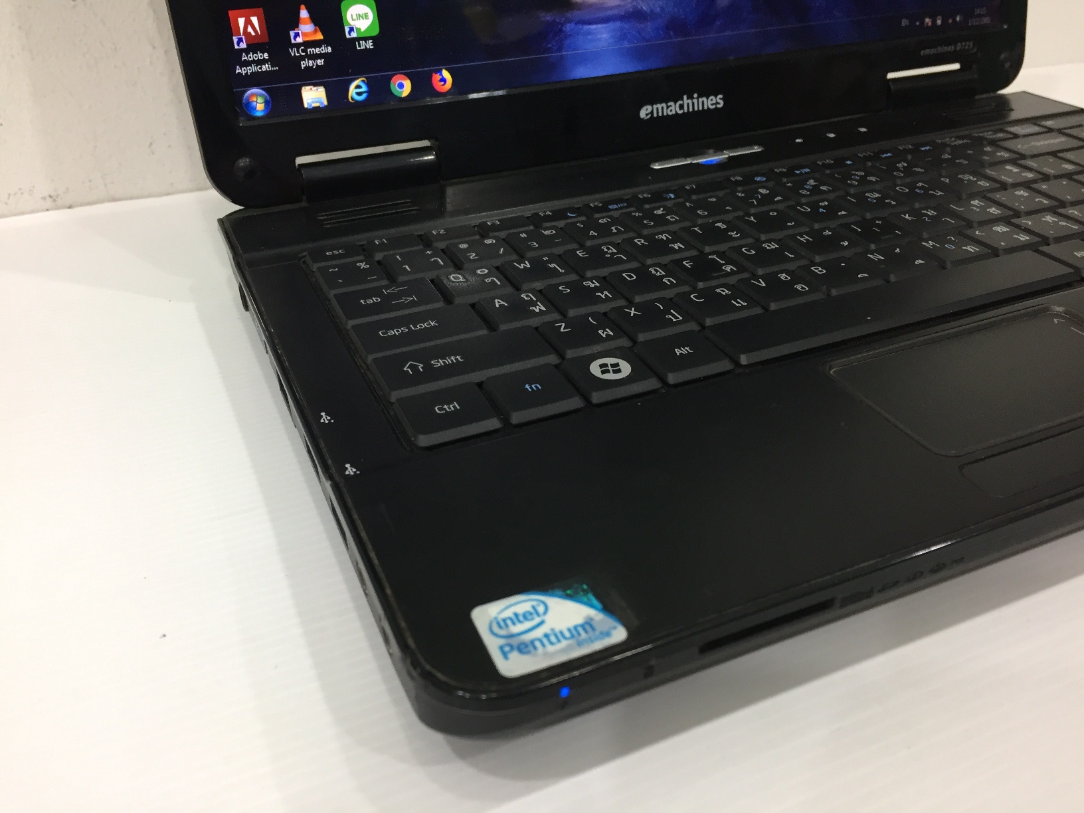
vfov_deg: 48.2
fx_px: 908
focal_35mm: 29
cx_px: 542
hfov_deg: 61.7
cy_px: 406
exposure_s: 1/33
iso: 100
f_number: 2.2
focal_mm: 4.15
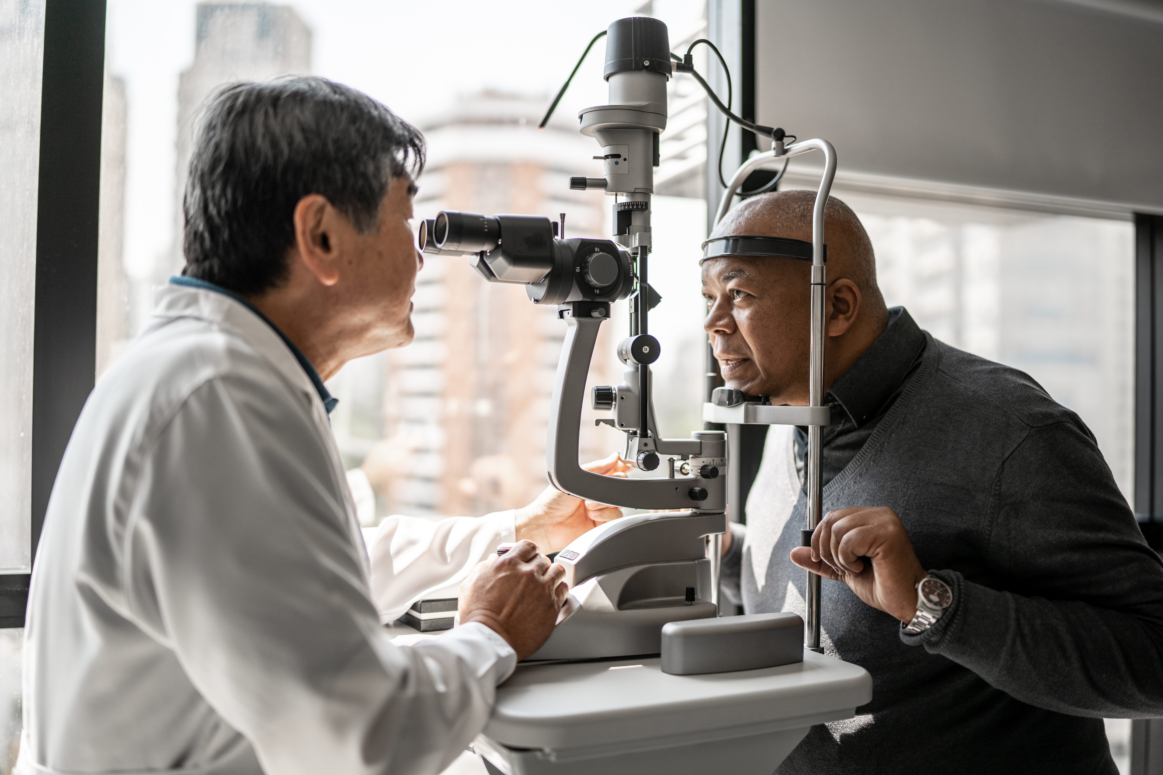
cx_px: 582
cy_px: 388
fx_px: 1131
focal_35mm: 35
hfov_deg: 54.4
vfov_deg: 37.9
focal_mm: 35
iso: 80
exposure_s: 1/800
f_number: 1.2
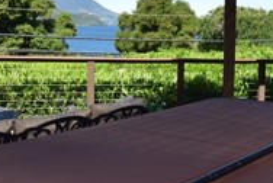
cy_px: 81
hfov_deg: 37.6
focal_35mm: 51
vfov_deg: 26.6
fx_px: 387
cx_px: 212
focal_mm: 10
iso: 180
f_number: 10
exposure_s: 1/200
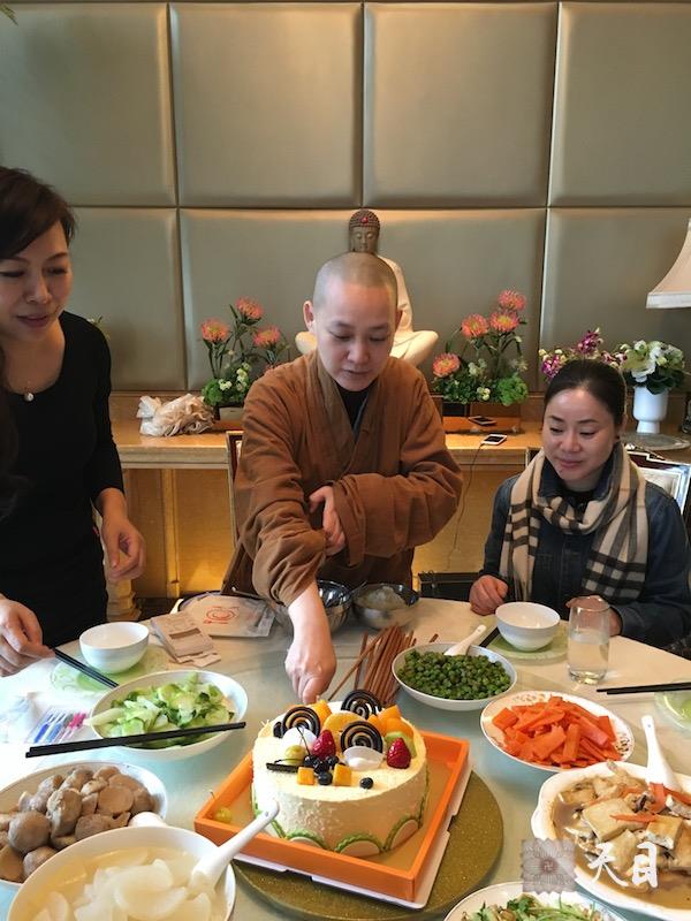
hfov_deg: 48.2
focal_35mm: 29
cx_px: 346
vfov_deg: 61.7
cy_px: 460
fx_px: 772
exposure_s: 1/33
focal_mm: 4.15
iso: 200
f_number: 2.2
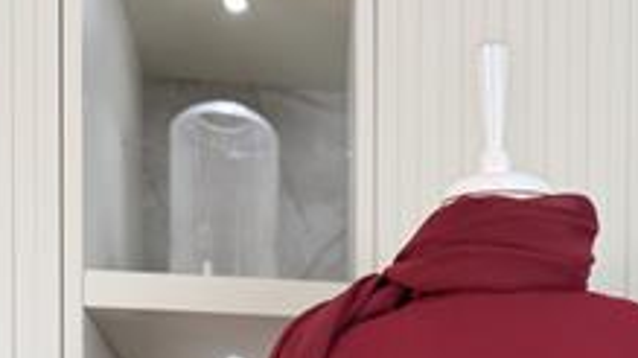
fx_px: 1048
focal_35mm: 62
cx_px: 478
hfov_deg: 33.2
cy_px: 684
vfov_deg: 15.9
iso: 80
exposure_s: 1/100
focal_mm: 6.76
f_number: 1.78
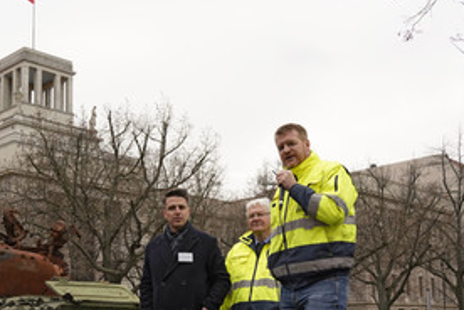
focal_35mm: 49
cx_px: 125
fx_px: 632
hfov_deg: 39.4
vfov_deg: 27.4
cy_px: 194
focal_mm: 30
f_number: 7.1
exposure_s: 1/500
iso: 640
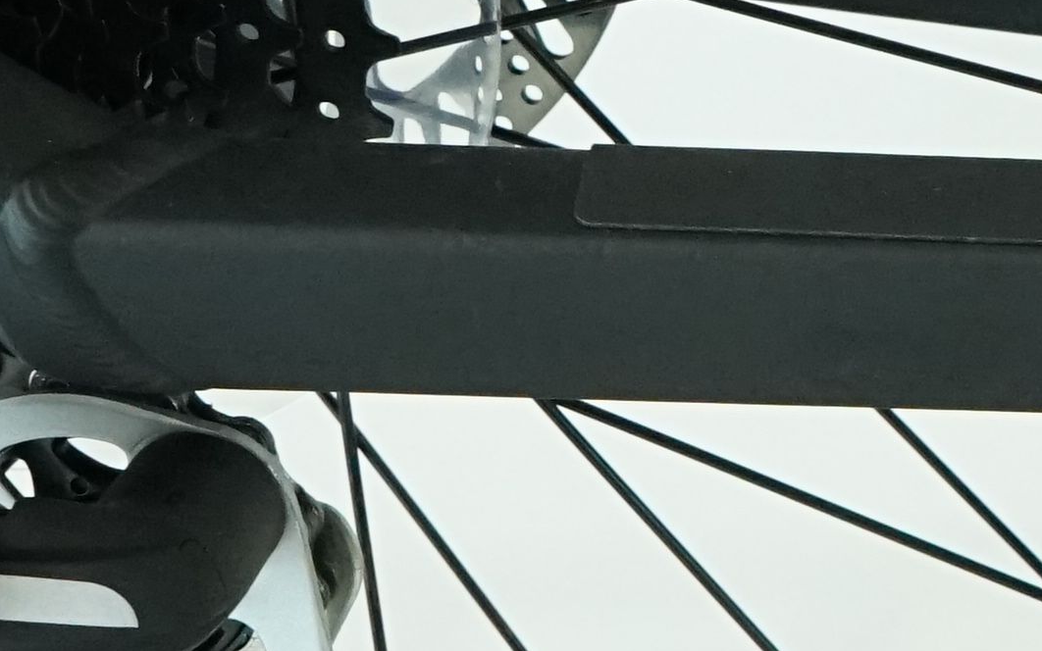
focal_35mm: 167
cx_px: 2126
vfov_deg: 7.9
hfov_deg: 11.3
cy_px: 192
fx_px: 4743
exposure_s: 1/200
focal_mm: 29
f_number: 8
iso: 3200
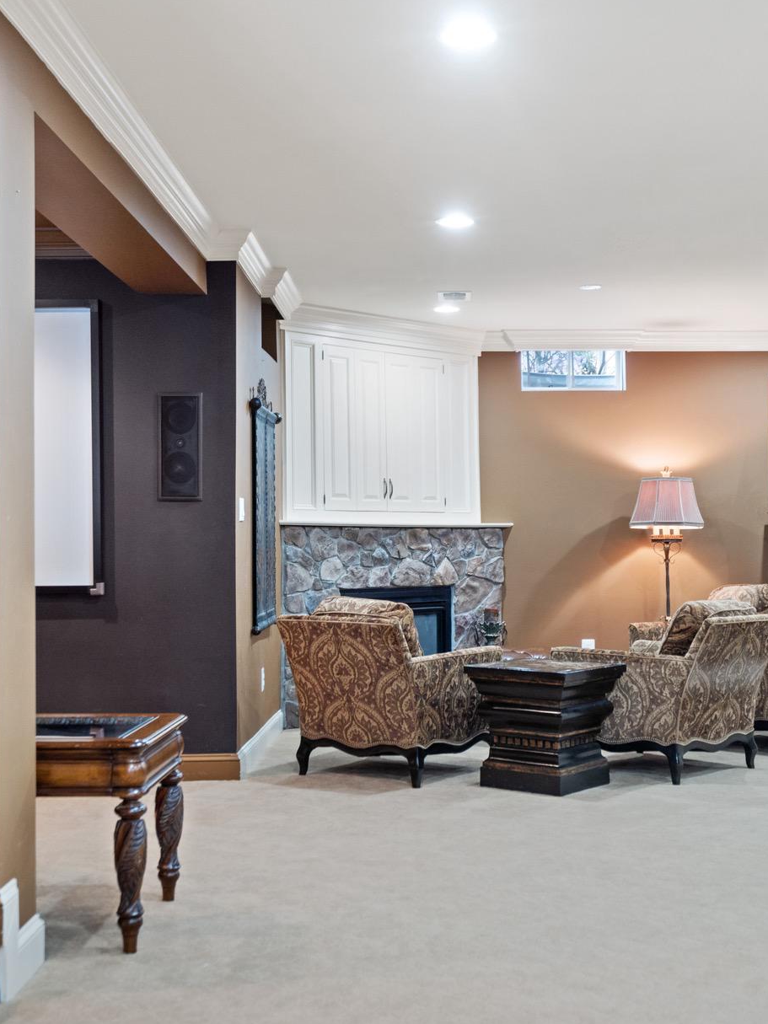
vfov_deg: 40.4
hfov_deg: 30.8
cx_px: 454
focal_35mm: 47
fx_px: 1391
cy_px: 543
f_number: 4
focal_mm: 29
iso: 320
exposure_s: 1/8
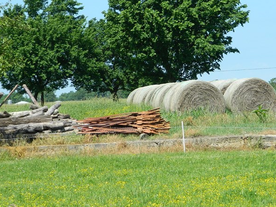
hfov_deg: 13.4
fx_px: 1164
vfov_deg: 10.2
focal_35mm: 146
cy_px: 100
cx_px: 228
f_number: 4.2
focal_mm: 15.1
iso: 80
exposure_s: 1/400
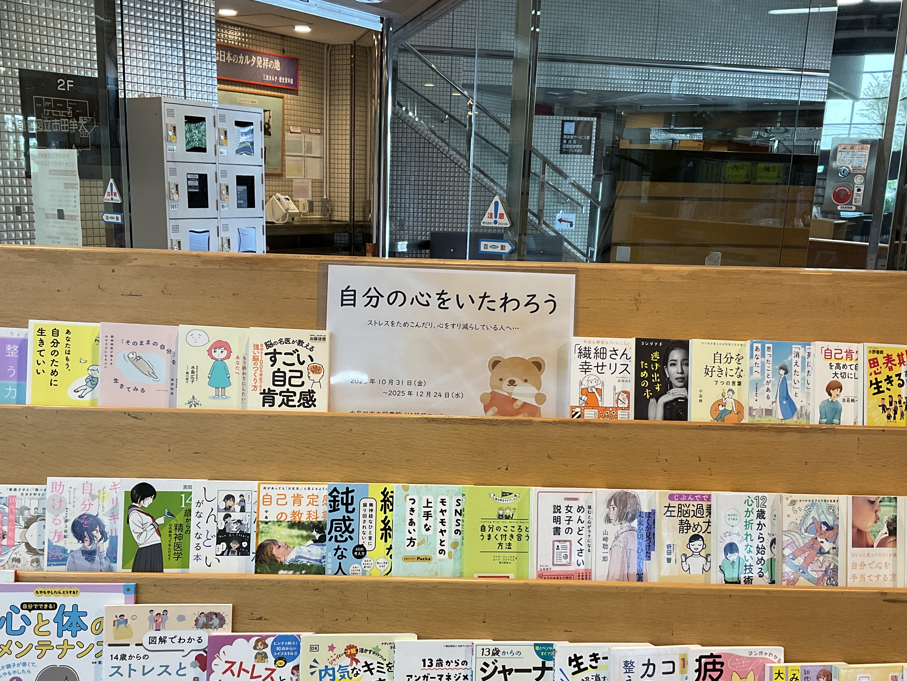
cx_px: 422
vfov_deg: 38.5
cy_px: 419
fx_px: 969
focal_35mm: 37
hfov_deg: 50.1
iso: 50
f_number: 1.8
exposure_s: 1/60
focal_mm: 3
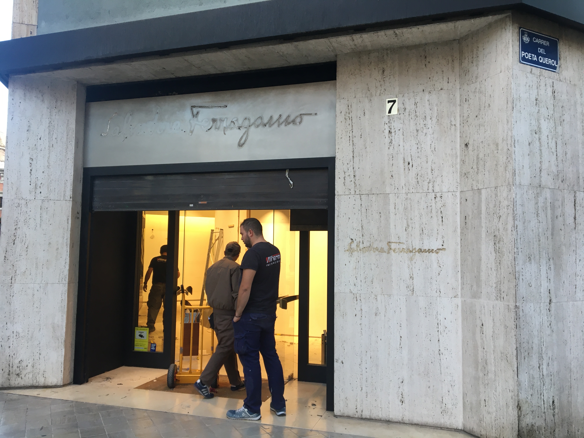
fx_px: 489
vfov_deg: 48.2
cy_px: 219
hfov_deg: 61.7
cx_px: 292
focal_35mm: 29
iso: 25
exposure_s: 1/33
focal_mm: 4.15
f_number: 2.2
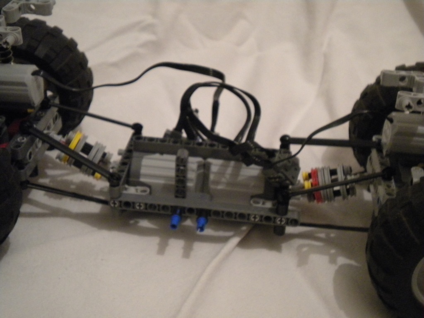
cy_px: 159
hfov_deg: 36.8
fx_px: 637
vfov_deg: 28.0
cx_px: 212
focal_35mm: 52
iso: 800
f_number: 3.9
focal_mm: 9.3
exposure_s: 1/17.4
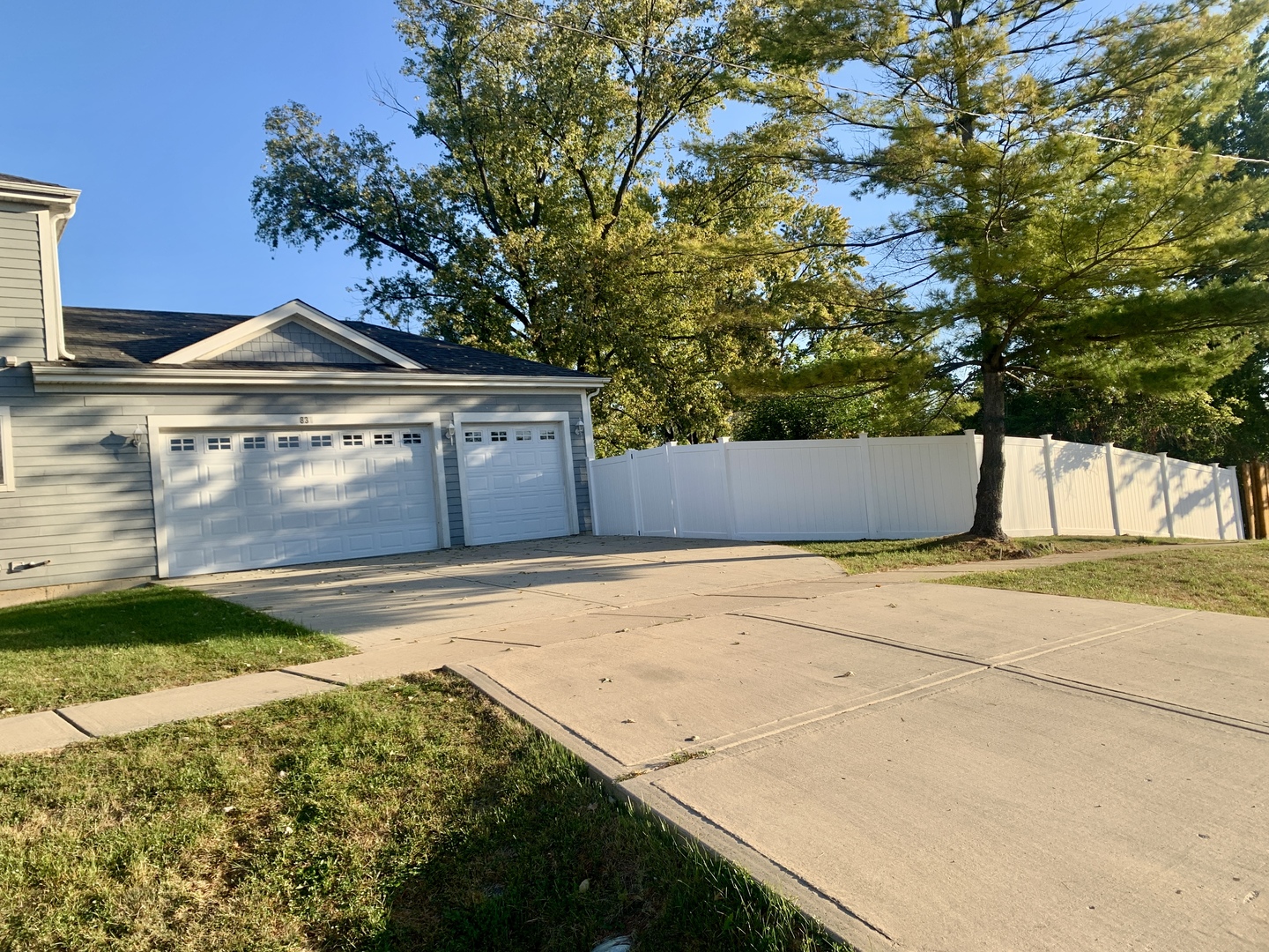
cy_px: 476
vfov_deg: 53.1
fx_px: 953
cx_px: 634
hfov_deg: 67.3
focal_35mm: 26
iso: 25
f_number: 1.8
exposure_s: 1/815
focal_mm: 4.25
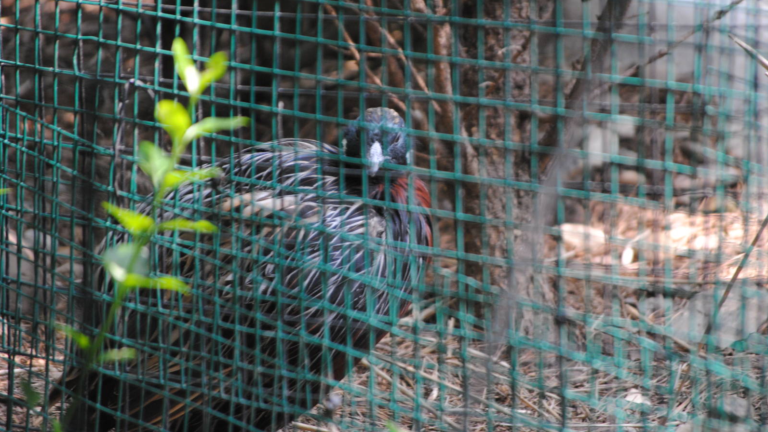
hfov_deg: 6.8
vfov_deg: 3.8
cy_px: 177
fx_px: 6435
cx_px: 385
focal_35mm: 316
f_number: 5.6
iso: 400
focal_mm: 200
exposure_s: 1/60
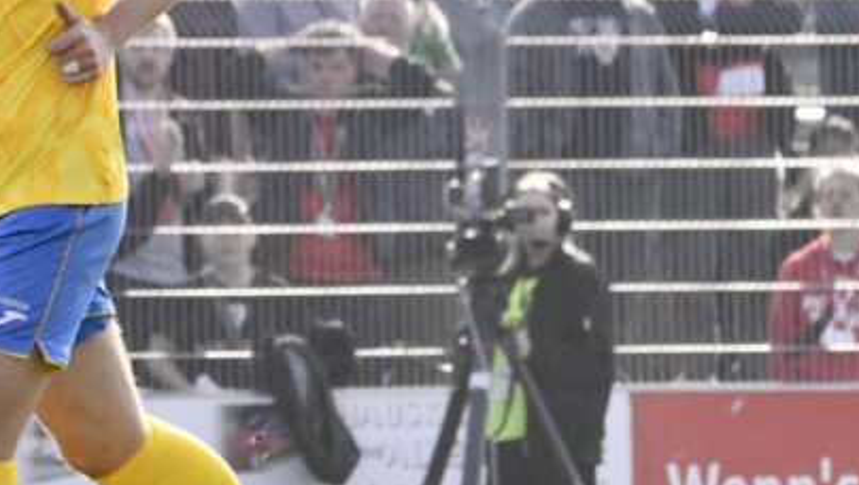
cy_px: 129
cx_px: 51
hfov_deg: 2.0
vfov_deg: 1.1
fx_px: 24186
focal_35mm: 1061
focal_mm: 400
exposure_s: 1/1600
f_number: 16
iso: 8000
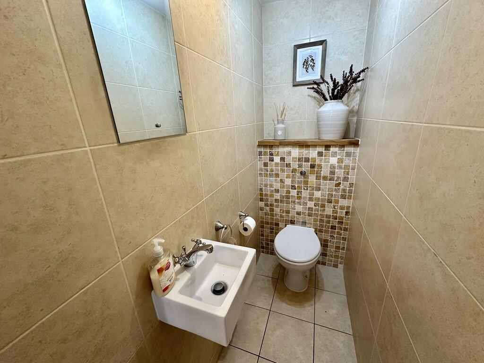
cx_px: 242
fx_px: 196
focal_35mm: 14
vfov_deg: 85.7
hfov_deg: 102.1
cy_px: 182
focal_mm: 2.22
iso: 250
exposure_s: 1/99
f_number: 2.2
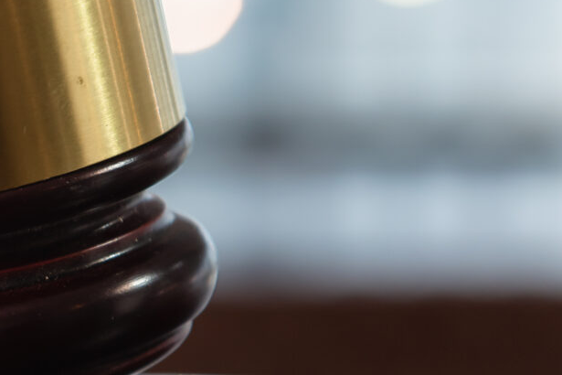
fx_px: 3575
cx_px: -176
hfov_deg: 8.8
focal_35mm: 229
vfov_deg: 6.0
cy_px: 286
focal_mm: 55
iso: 200
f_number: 4
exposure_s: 1/60
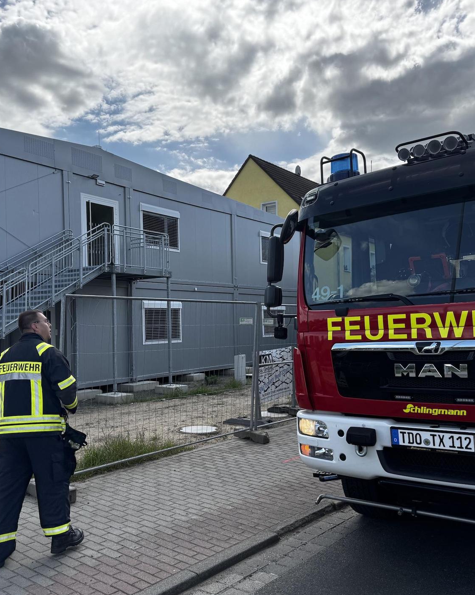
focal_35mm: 32
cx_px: 191
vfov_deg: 55.7
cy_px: 303
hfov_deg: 45.5
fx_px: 563
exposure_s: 1/3096
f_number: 1.78
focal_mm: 6.76
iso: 80
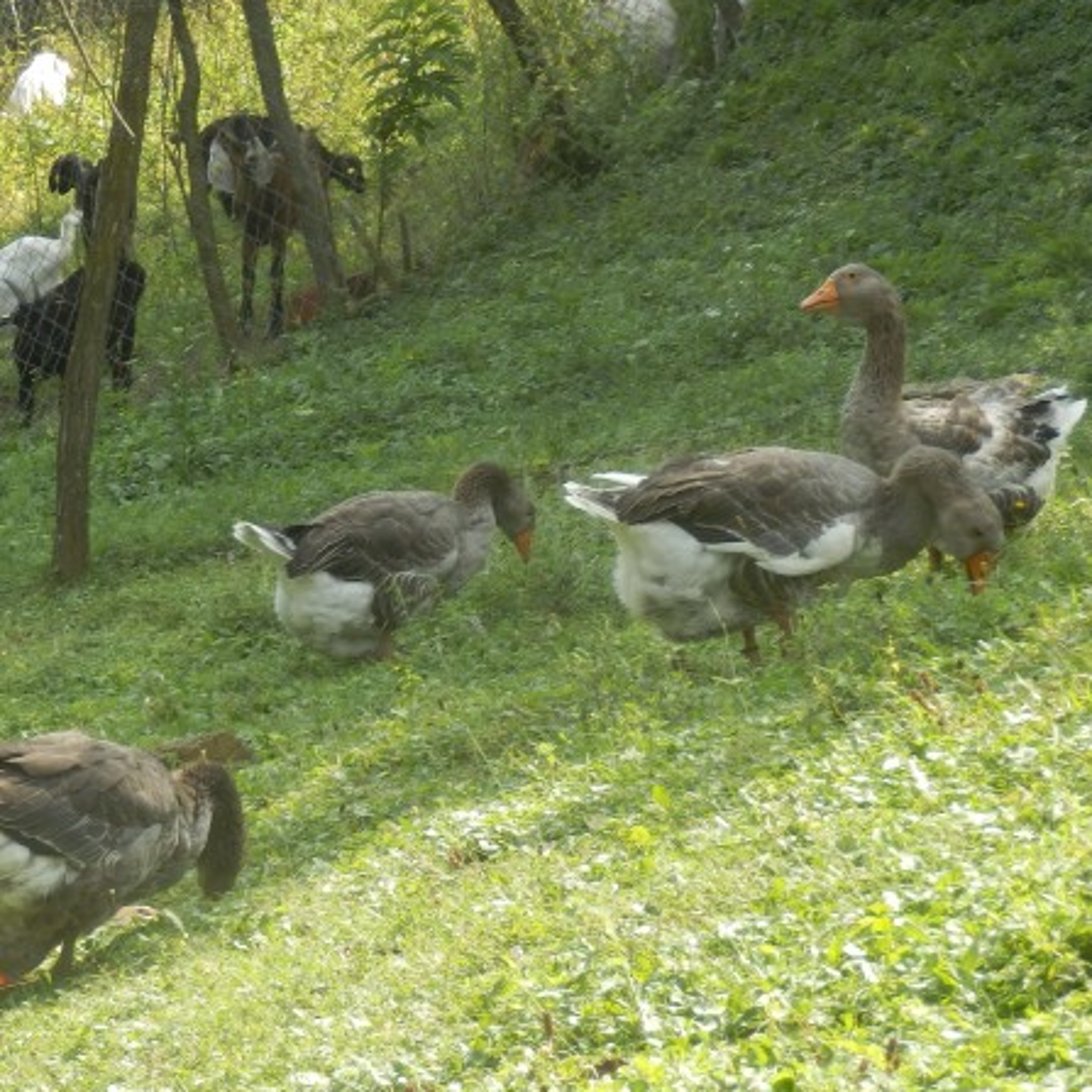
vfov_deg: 8.9
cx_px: 313
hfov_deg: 8.9
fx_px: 6995
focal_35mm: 196
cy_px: 623
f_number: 5.7
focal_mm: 21.9
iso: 100
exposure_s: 1/125
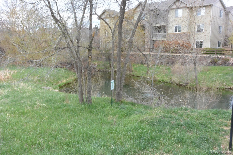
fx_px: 214
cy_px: 78
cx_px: 116
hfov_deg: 57.2
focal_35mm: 33
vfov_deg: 40.0
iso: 800
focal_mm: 12.5
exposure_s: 1/80
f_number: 3.8
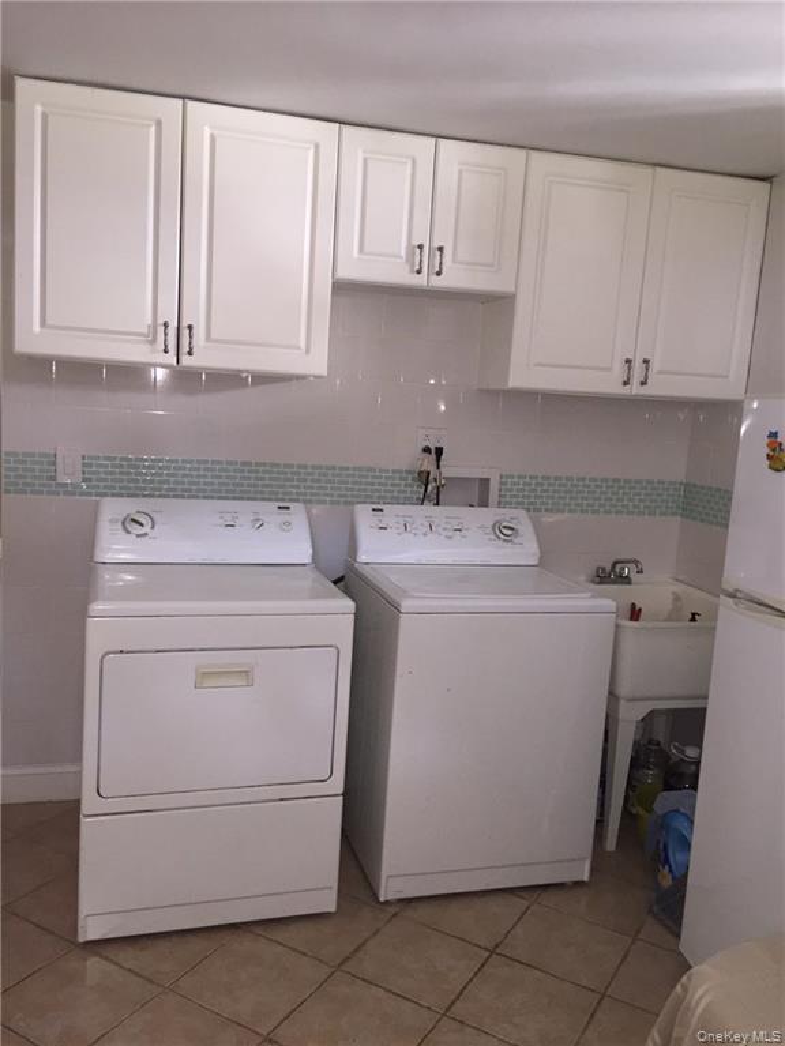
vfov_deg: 61.7
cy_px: 523
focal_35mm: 29
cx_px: 392
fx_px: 877
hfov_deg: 48.2
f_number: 2.2
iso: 125
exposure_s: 1/30
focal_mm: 4.15
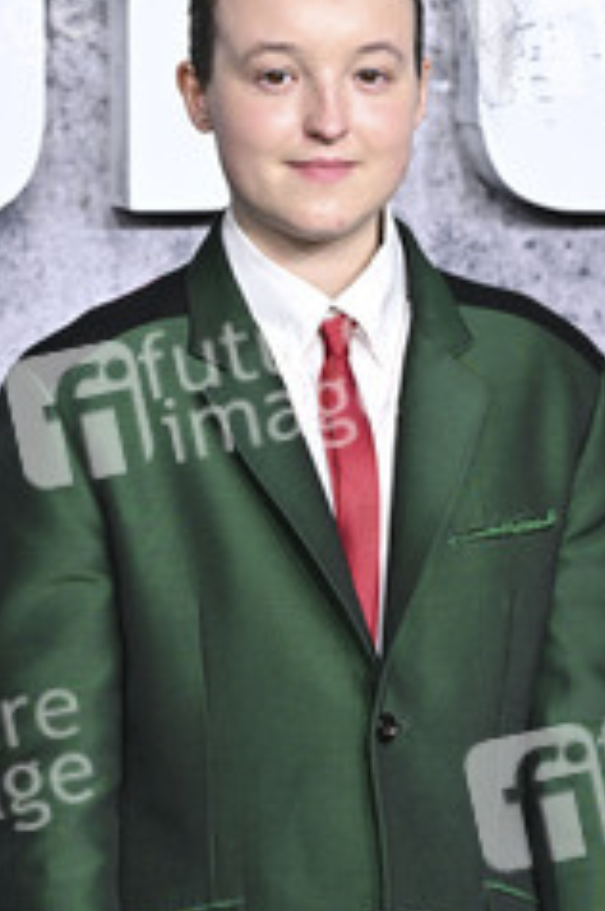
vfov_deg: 14.9
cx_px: 314
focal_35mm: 138
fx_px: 3489
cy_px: 589
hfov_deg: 9.9
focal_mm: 82
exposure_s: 1/250
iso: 400
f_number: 6.3
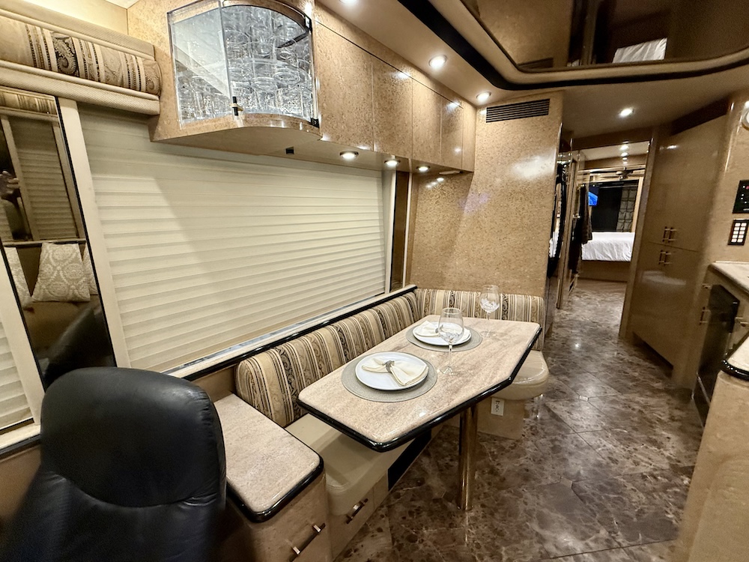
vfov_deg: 85.7
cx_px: 374
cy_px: 281
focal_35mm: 14
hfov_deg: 102.1
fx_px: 303
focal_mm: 2.22
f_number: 2.2
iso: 400
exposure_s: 1/51
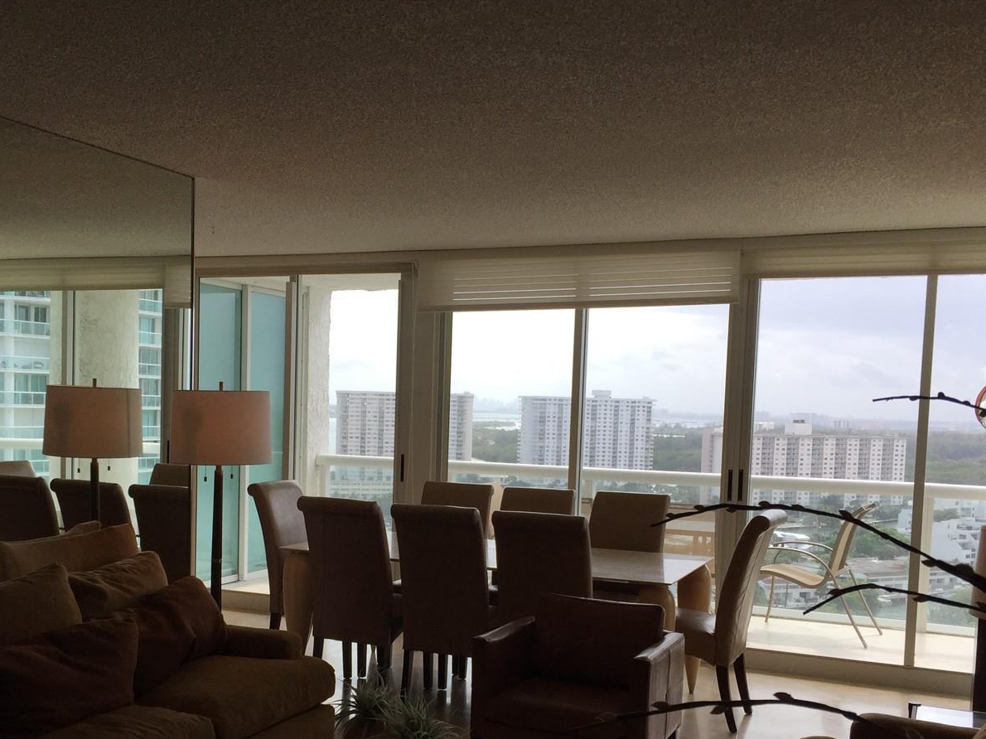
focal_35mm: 39
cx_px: 414
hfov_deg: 47.7
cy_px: 492
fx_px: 1111
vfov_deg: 36.4
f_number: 2.2
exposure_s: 1/842
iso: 32
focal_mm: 4.15
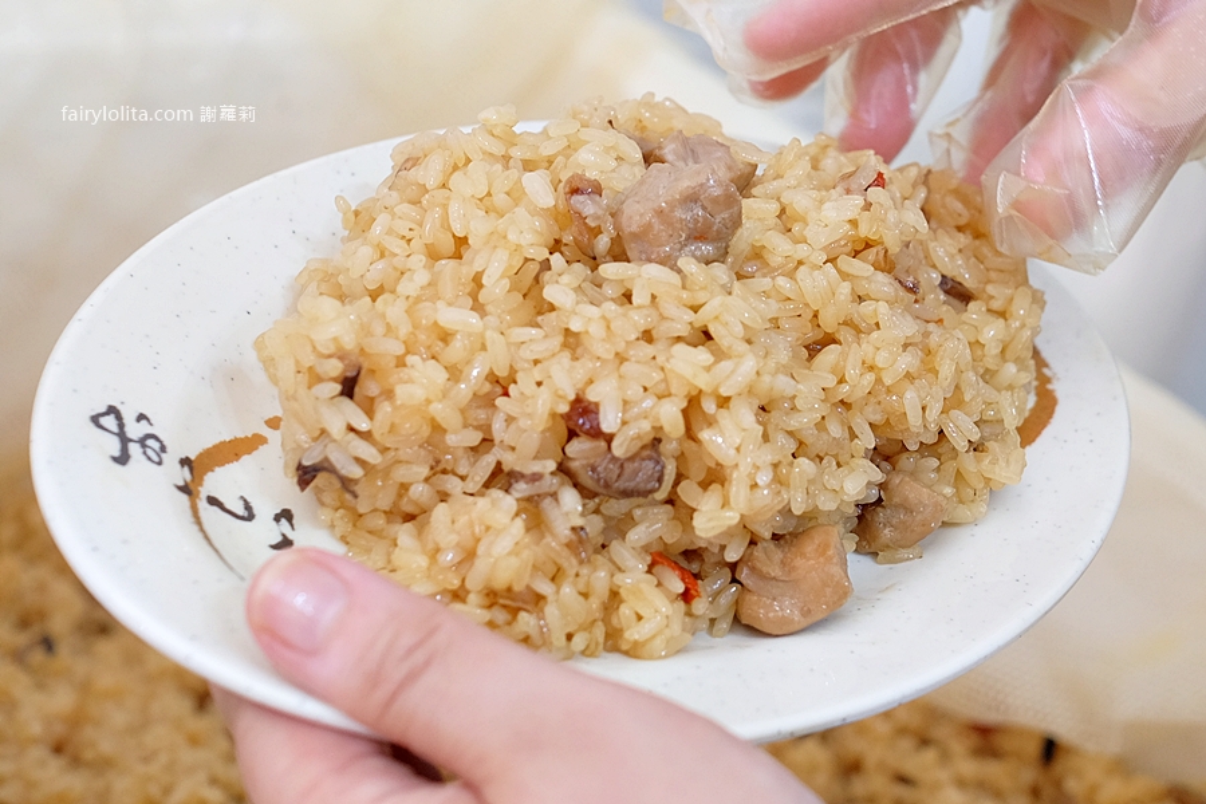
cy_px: 402
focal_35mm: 35
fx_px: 1172
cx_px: 603
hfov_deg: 54.4
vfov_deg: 37.9
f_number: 3.6
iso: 500
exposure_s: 1/60
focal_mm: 23
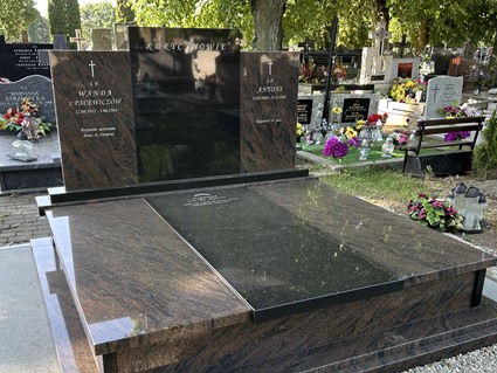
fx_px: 531
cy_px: 228
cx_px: 251
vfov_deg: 38.5
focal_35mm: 37
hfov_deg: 50.1
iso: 32
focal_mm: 5.7
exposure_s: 1/138
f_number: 1.5
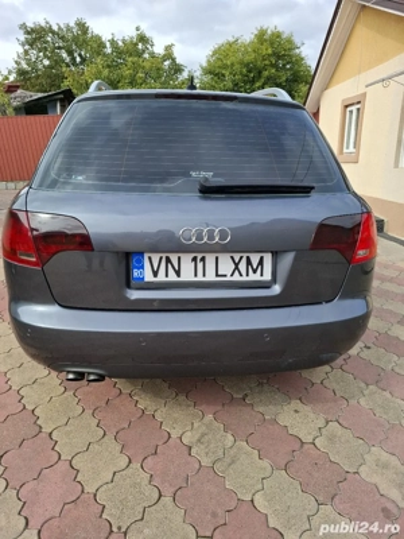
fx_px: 358
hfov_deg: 58.9
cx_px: 202
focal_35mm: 23
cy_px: 270
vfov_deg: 73.9
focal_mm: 5.54
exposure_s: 1/1250
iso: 50
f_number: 1.8
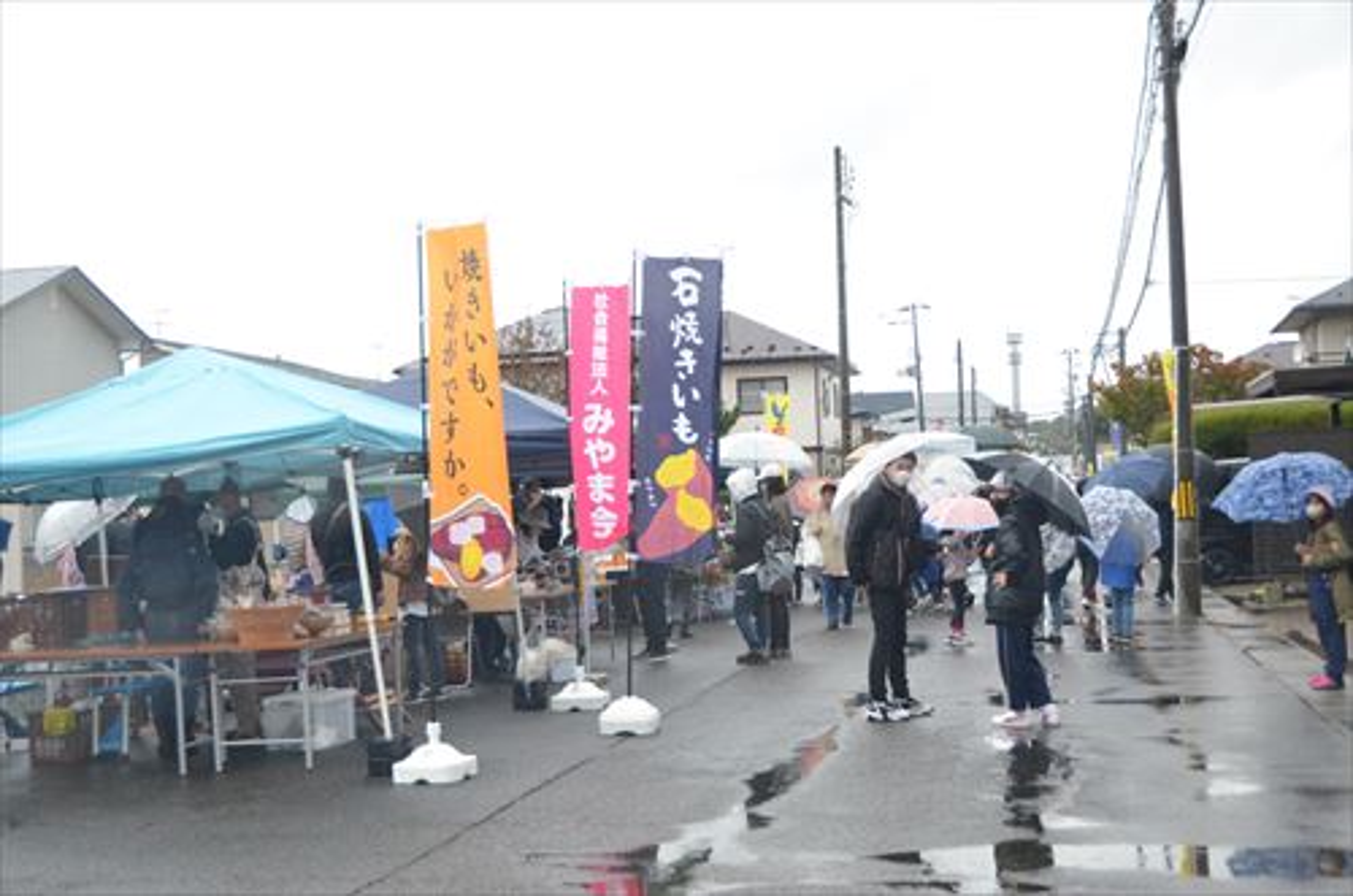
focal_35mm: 48
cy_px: 448
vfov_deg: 27.9
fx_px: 1800
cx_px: 676
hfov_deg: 41.2
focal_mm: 32
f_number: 4
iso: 3200
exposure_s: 1/2500
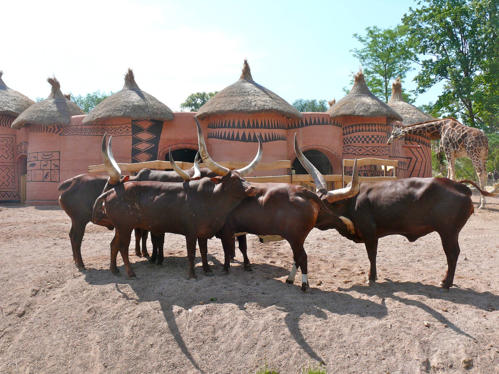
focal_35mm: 37
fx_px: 533
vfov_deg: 38.7
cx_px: 250
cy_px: 187
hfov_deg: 50.1
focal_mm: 7.8
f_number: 5.6
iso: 100
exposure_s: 1/250
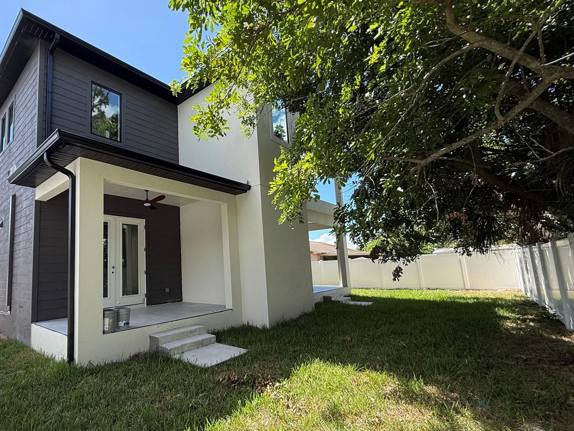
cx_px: 217
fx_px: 298
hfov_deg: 86.1
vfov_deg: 71.5
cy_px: 234
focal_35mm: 18
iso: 64
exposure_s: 1/625
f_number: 2.2
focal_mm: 2.22
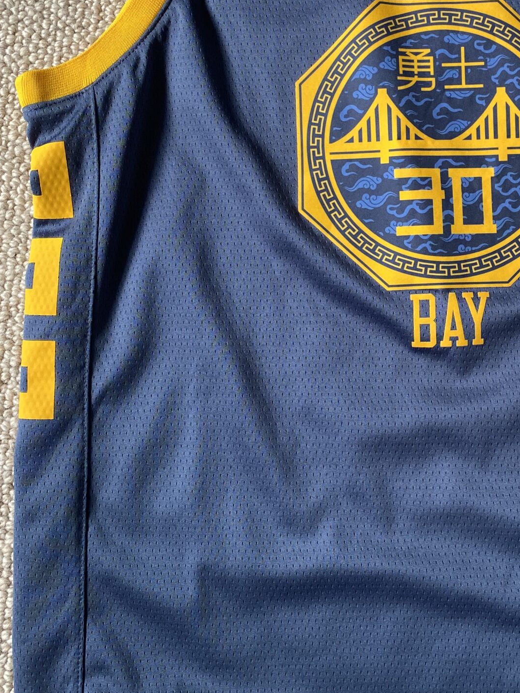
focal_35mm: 47
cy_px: 249
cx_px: 451
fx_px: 941
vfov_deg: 40.1
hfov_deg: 29.8
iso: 50
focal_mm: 4.25
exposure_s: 1/121
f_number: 1.8
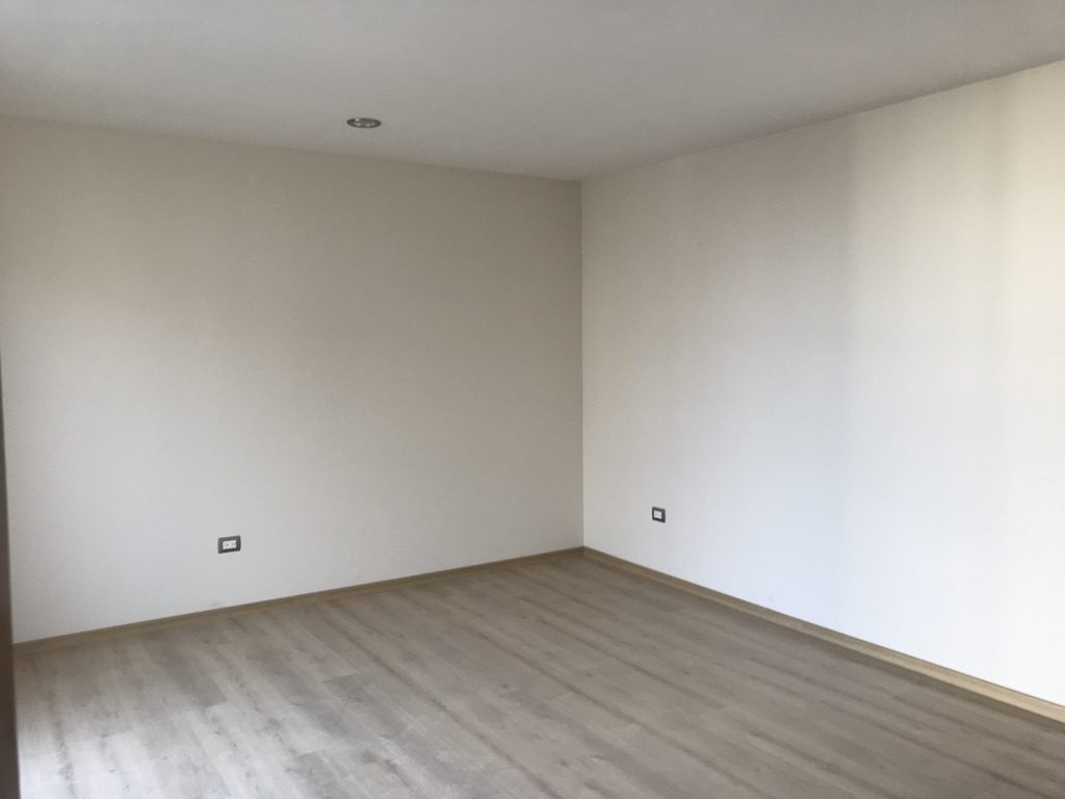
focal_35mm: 28
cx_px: 532
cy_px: 400
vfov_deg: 49.7
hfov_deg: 63.4
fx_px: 861
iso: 25
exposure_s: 1/90
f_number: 1.8
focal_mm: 3.99
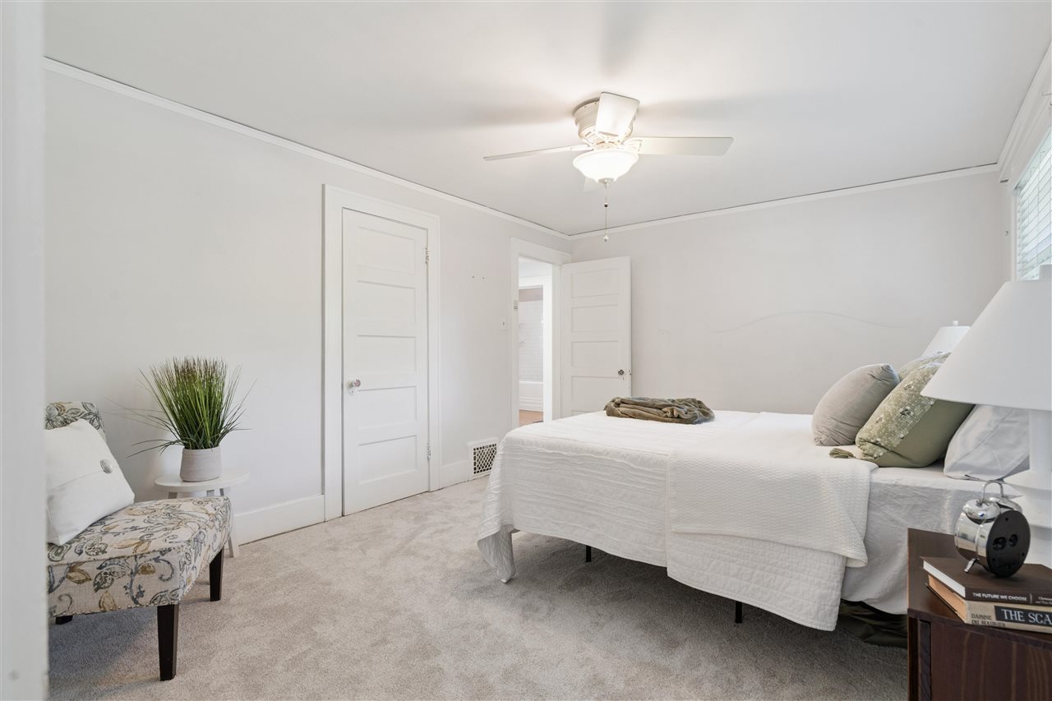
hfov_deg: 93.3
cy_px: 350
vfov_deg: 70.4
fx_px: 497
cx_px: 526
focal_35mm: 17
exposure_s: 1/8
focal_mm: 17
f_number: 9
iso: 400
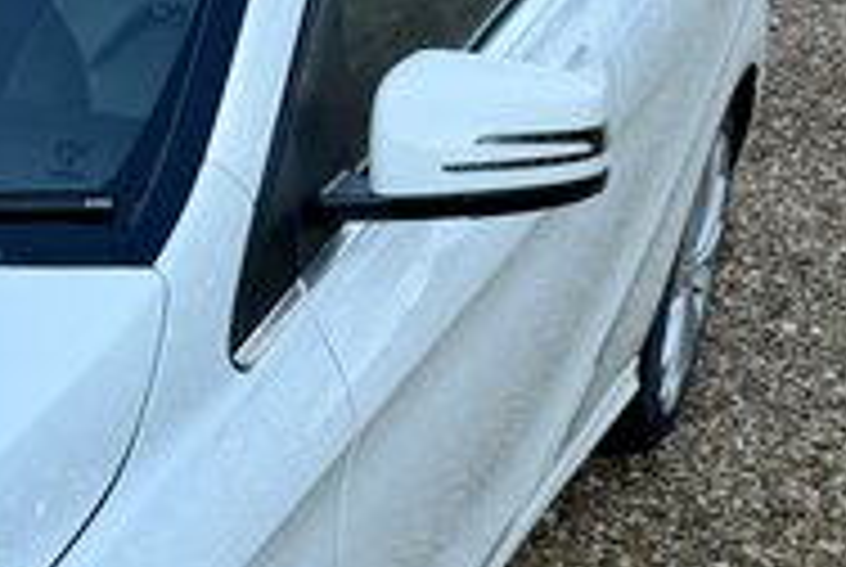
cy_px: 729
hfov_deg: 17.4
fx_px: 2495
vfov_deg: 12.6
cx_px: -400
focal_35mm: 106
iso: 64
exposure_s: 1/100
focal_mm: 6.76
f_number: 1.78
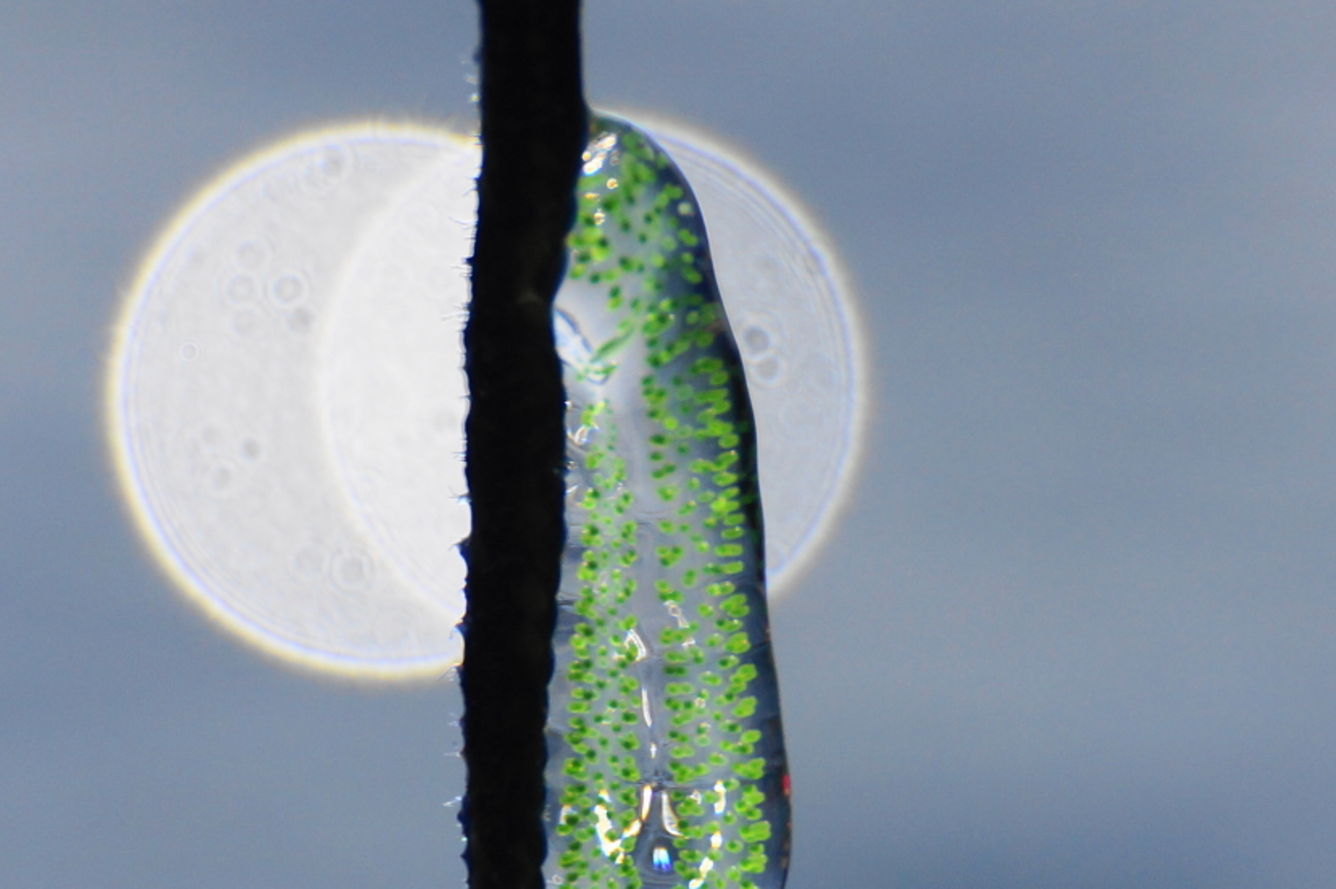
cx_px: 613
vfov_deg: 3.0
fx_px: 16801
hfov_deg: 4.6
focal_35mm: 453
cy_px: 524
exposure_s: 1/400
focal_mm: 250
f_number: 6.3
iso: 100
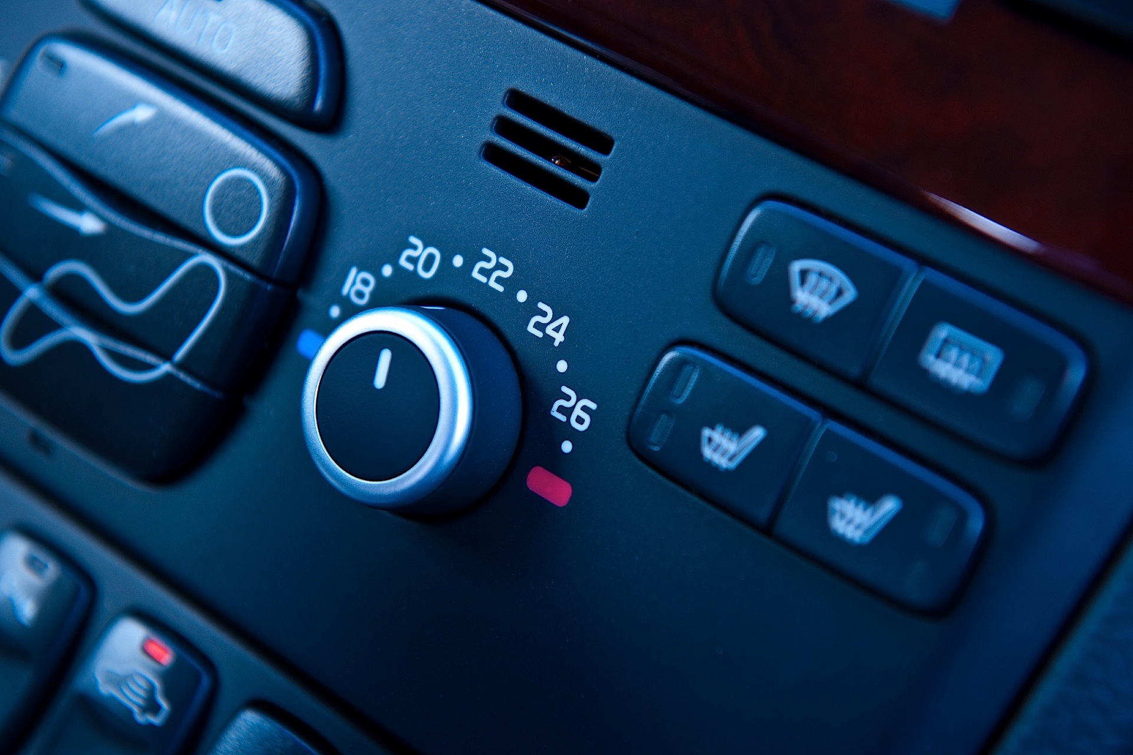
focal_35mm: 70
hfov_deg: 28.8
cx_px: 566
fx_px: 2203
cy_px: 378
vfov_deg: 19.5
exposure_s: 1/50
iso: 400
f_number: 4.5
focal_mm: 70
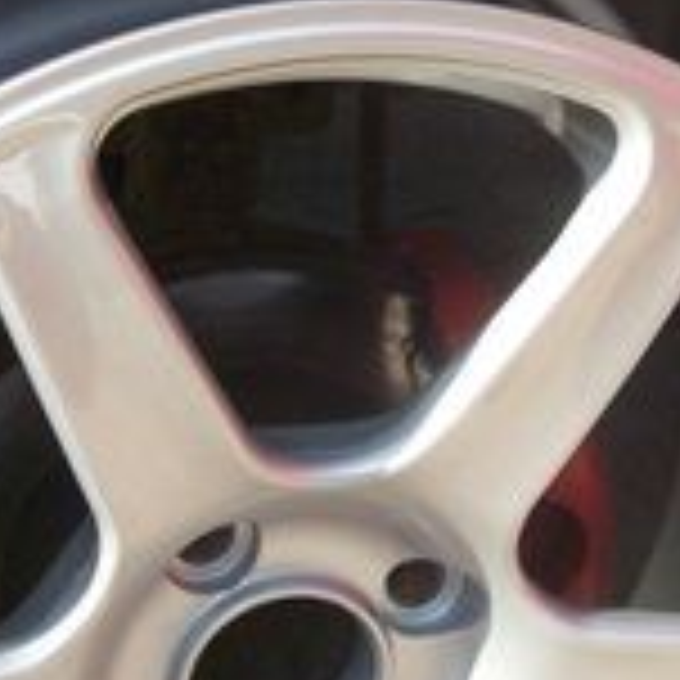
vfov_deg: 12.9
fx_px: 3000
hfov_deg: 12.9
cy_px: 302
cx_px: 401
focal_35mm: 135
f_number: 2.7
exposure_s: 1/352
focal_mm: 6
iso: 80
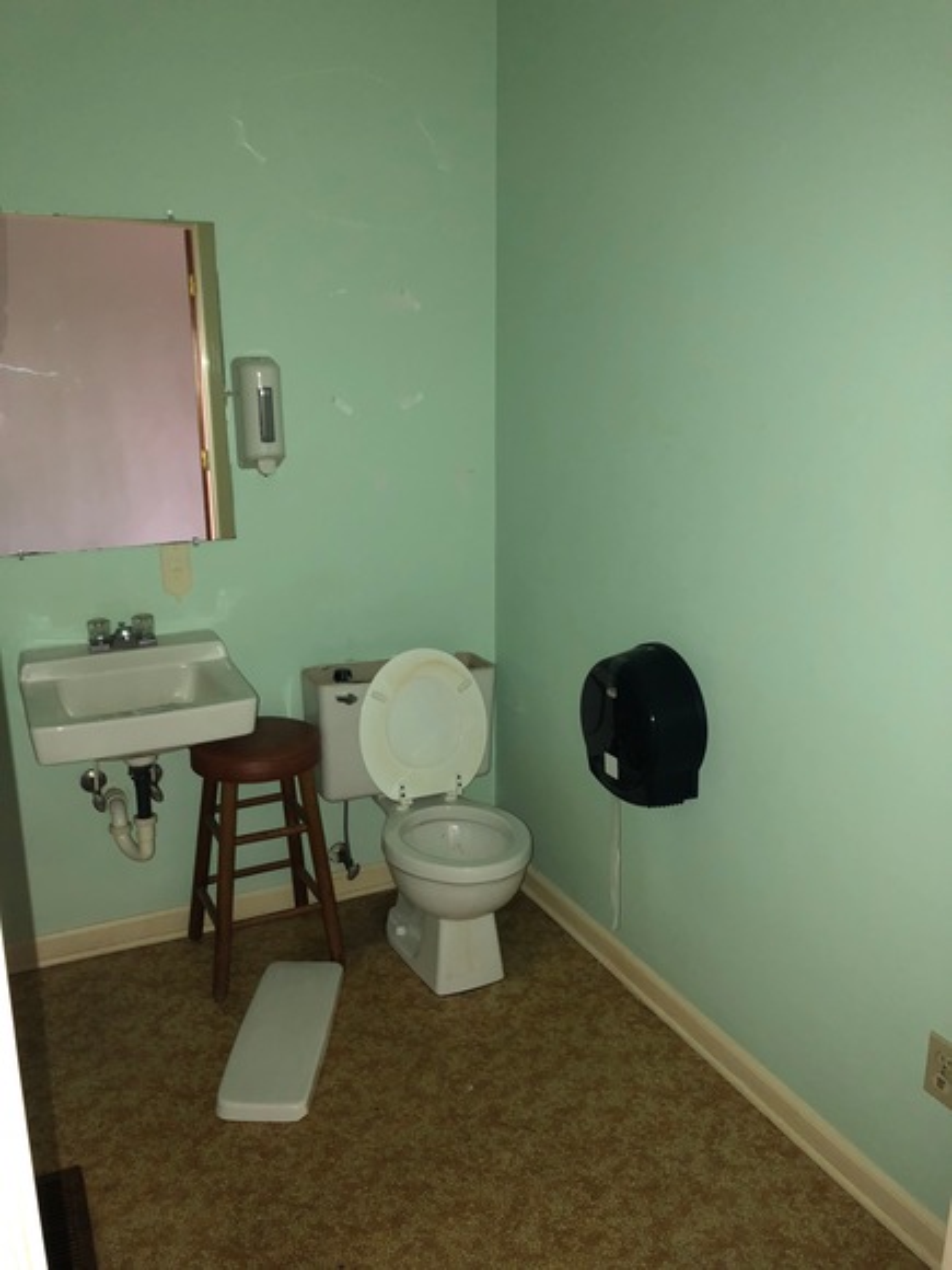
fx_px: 1027
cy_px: 635
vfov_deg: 63.4
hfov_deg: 49.7
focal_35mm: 28
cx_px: 476
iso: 125
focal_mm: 3.99
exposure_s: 1/30
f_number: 1.8
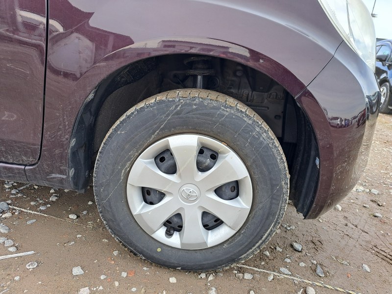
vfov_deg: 56.8
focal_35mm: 24
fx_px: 272
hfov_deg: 71.6
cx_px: 196
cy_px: 147
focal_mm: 5.23
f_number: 1.8
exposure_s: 1/252
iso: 50
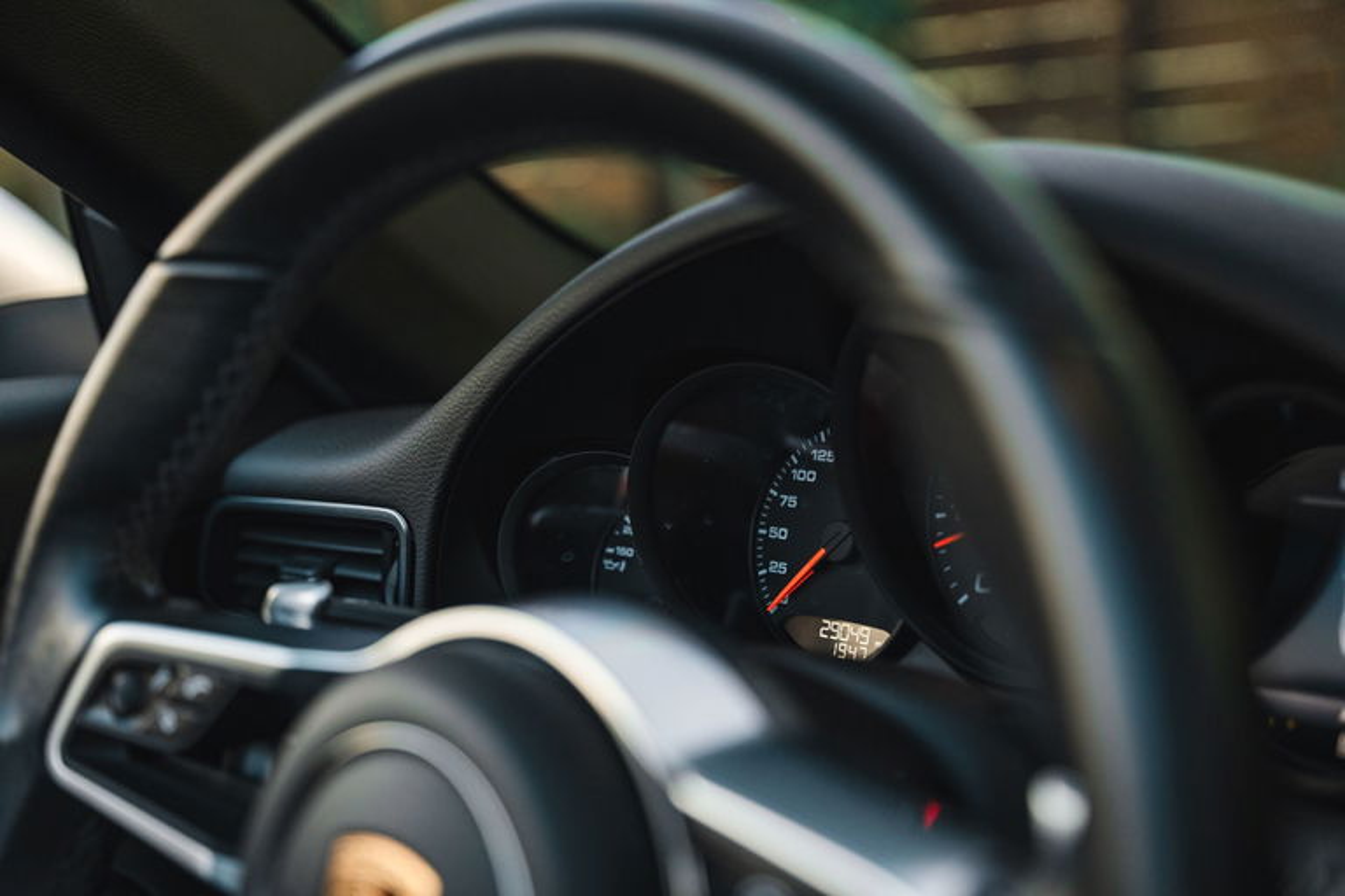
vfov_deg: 27.7
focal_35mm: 49
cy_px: 448
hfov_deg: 40.6
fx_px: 1819
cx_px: 672
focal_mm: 48.7
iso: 400
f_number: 2.8
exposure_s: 1/640
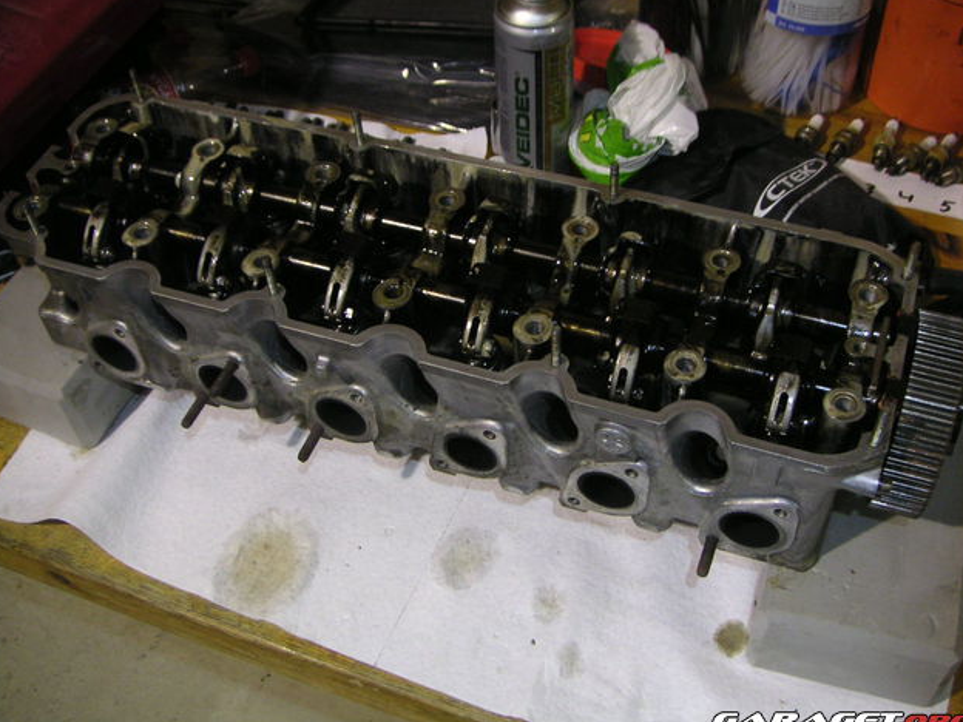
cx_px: 483
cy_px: 366
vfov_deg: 36.8
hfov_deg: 47.9
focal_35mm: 39
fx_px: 1085
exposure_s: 1/6
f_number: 2.8
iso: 100
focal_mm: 6
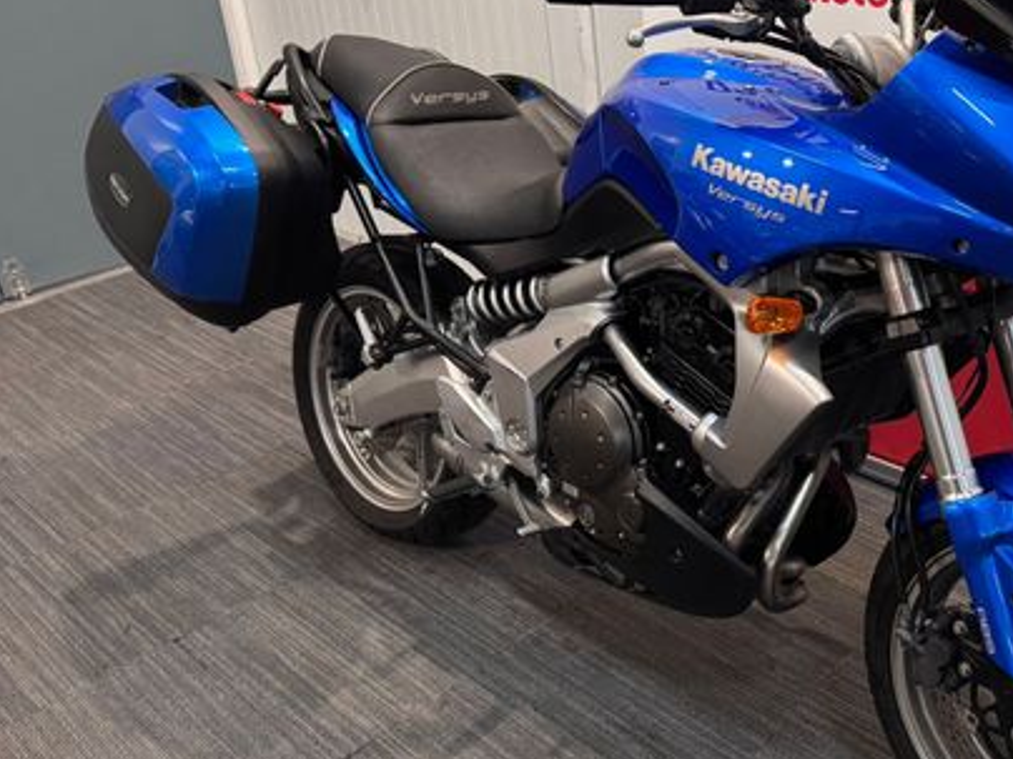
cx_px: 715
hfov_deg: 47.7
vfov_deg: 37.7
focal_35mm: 38
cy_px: 333
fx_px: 1112
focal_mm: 6.76
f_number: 1.78
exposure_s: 1/50
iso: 500
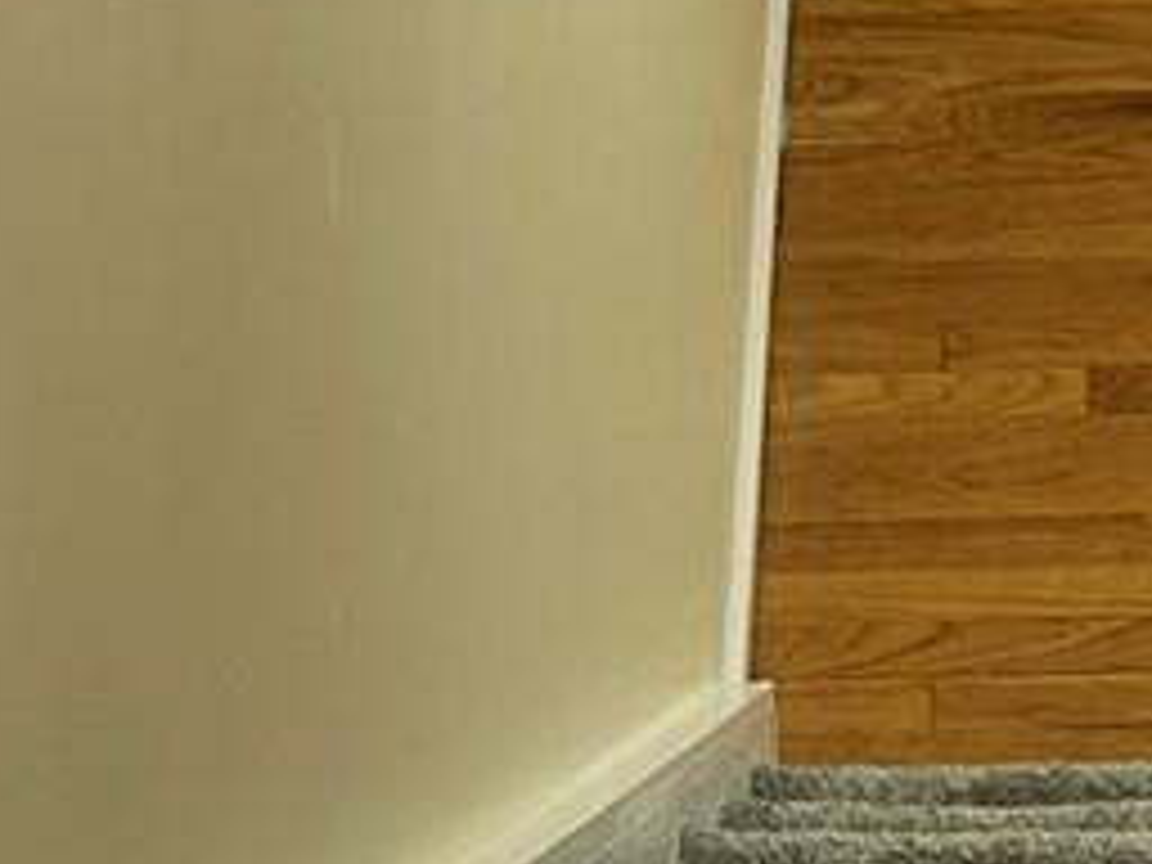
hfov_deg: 10.1
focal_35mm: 192
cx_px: 1404
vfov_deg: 7.4
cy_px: -927
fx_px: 6390
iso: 64
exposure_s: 1/121
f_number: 1.78
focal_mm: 6.86
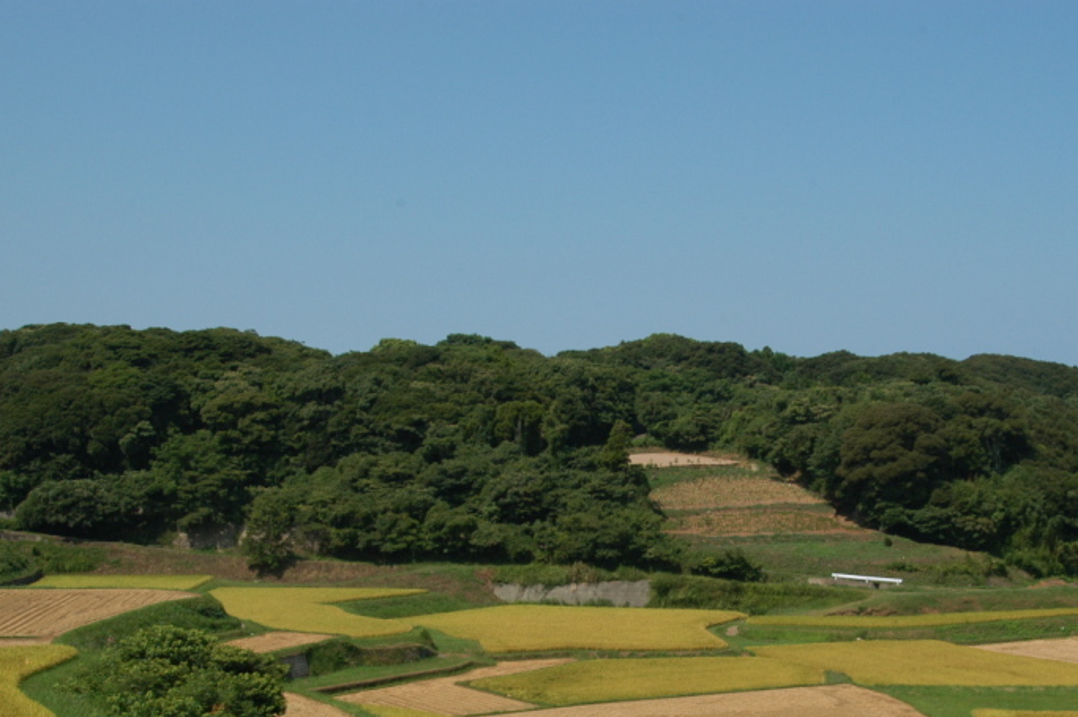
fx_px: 1615
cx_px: 672
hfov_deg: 36.7
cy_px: 530
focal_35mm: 54
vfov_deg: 24.8
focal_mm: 24
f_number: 10
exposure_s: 1/350
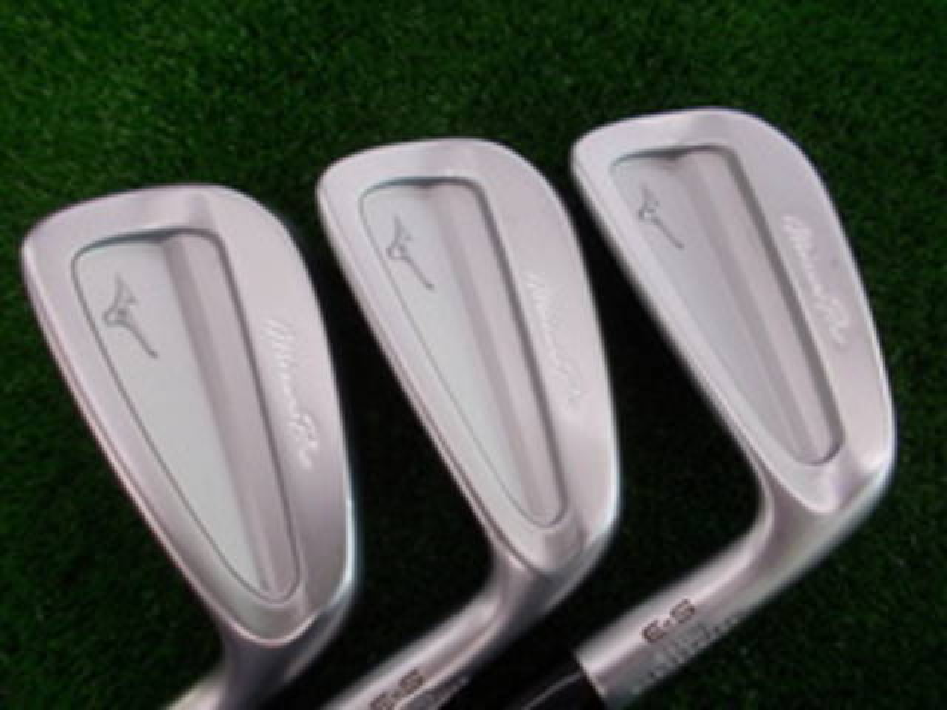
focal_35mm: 26
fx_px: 711
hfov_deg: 67.3
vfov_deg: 53.1
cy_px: 355
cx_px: 474
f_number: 3.2
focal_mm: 4.6
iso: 80
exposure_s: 1/40
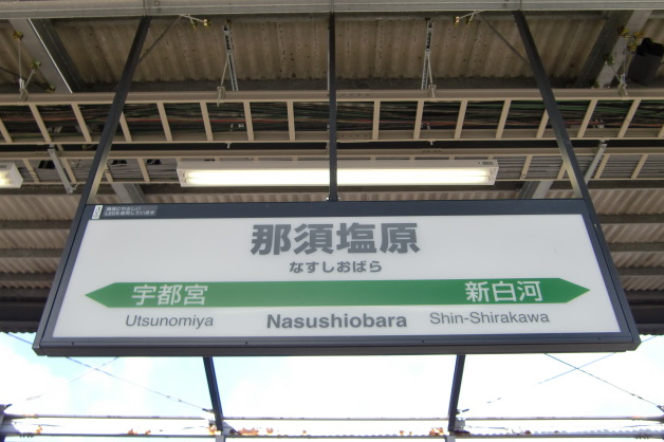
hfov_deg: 54.5
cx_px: 330
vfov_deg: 37.8
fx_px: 645
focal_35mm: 35
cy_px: 217
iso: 64
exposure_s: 1/320
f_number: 2.7
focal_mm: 5.8
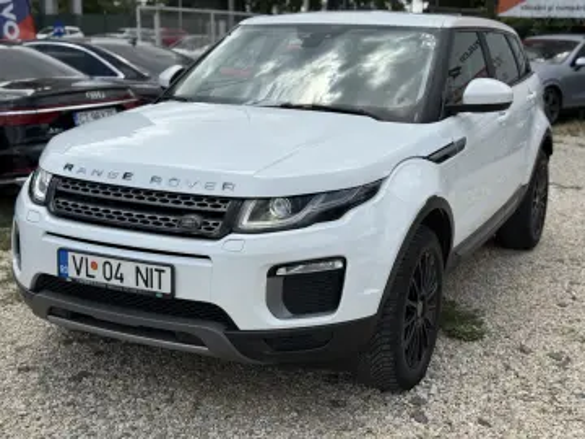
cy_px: 220
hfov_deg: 39.7
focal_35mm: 48
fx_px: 811
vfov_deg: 30.3
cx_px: 292
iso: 100
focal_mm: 6.76
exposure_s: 1/7874
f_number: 1.78
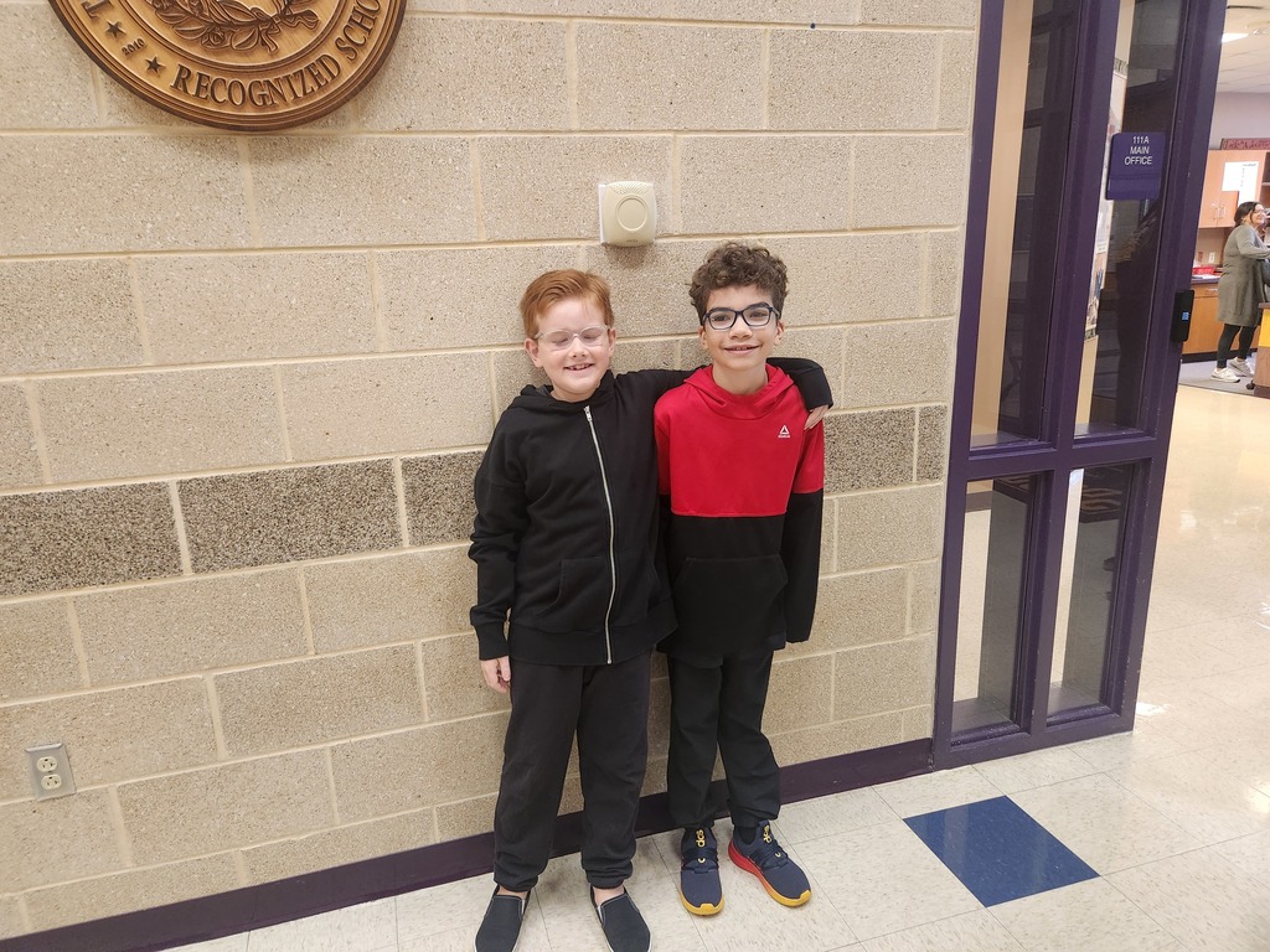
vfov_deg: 58.9
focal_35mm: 23
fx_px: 844
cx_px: 635
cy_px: 476
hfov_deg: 73.9
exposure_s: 1/120
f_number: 1.8
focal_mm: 5.4
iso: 800
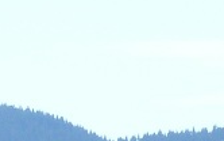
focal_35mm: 853
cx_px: -55
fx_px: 5211
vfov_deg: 1.5
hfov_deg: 2.5
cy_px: 403
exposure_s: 1/320
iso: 80
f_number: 4.3
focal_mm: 17
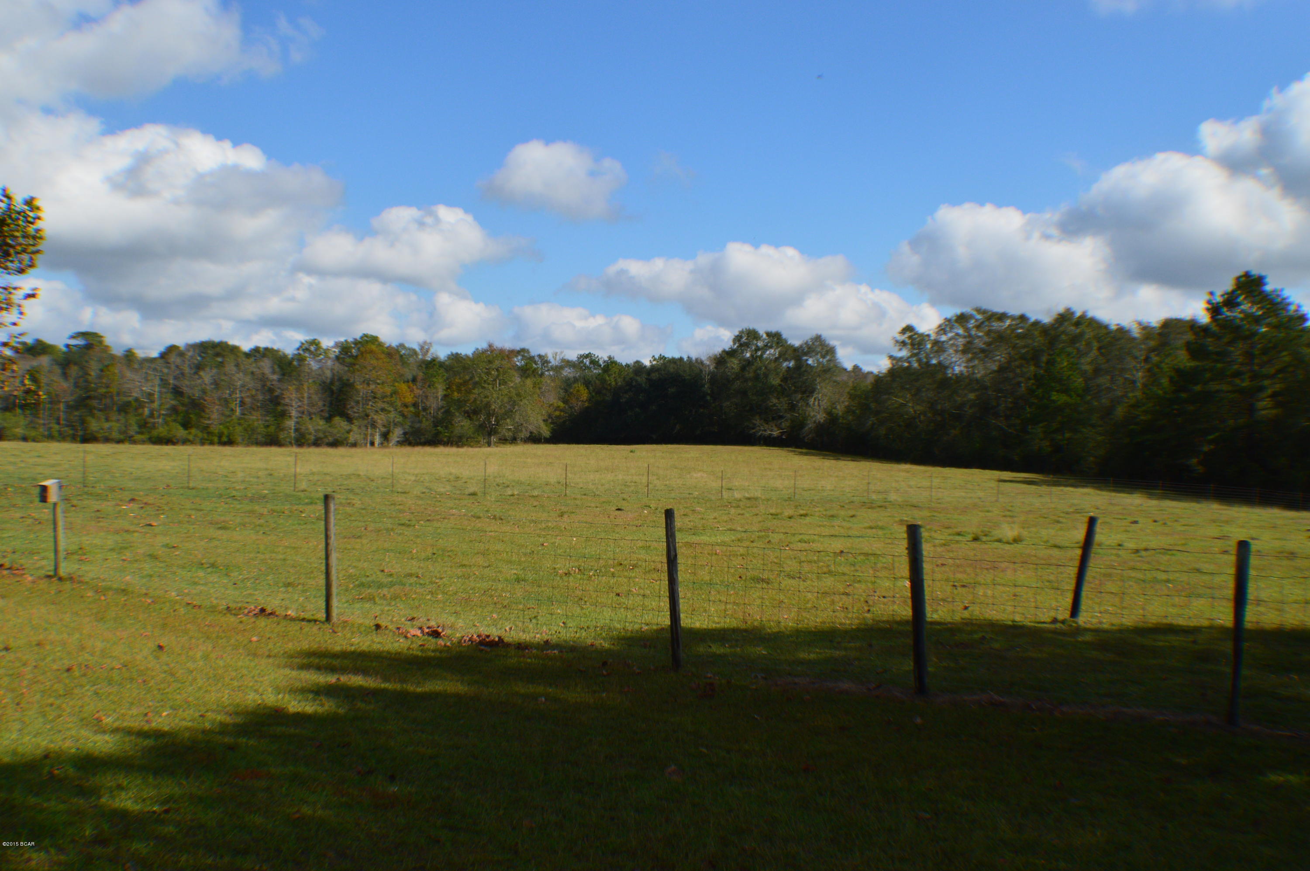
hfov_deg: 49.6
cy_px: 436
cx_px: 655
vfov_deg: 34.1
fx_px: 1418
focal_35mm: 39
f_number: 11
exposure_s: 1/400
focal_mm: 26
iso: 400
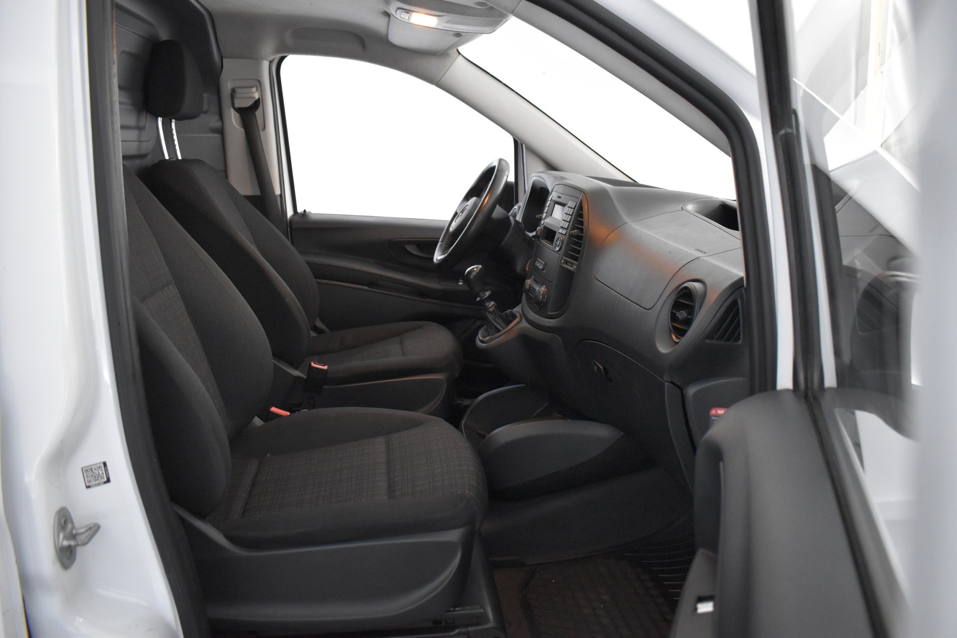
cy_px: 319
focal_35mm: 27
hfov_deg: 67.4
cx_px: 478
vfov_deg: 47.9
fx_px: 718
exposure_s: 1/60
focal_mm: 18
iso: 3600
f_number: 3.5
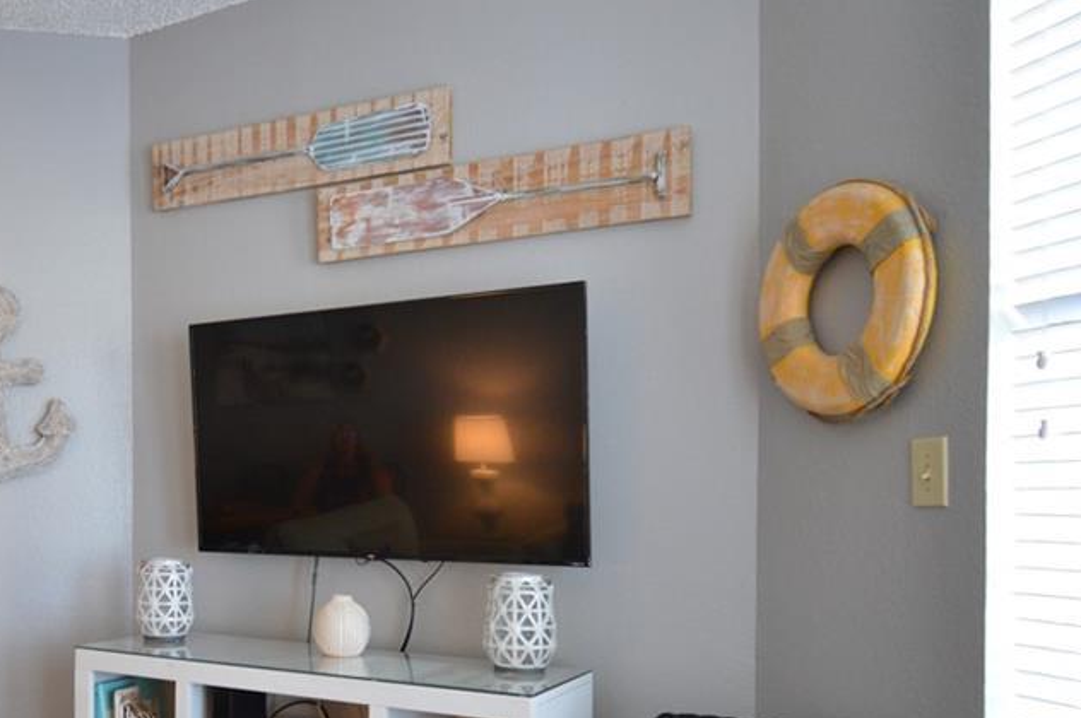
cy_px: 513
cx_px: 234
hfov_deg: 52.6
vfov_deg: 38.1
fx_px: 1020
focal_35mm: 34
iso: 900
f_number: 5
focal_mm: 14
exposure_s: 1/15
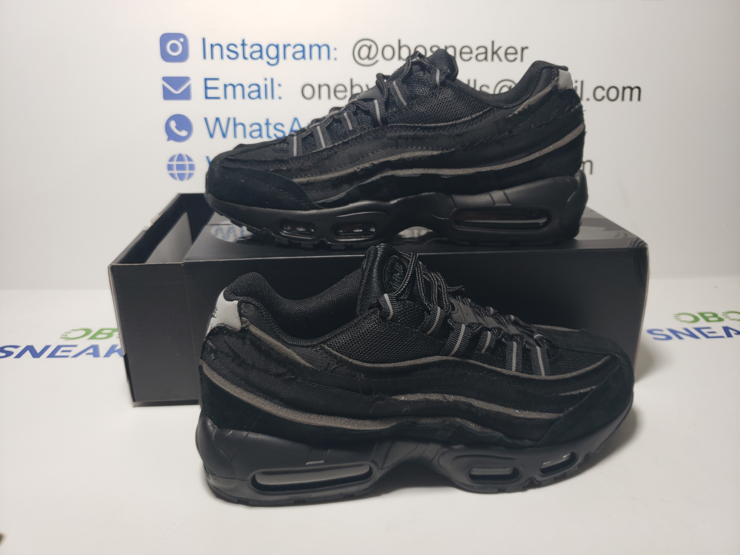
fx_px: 556
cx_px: 370
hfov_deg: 67.3
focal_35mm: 26
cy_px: 278
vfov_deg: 53.1
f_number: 1.5
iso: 50
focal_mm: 4.3
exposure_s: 1/277
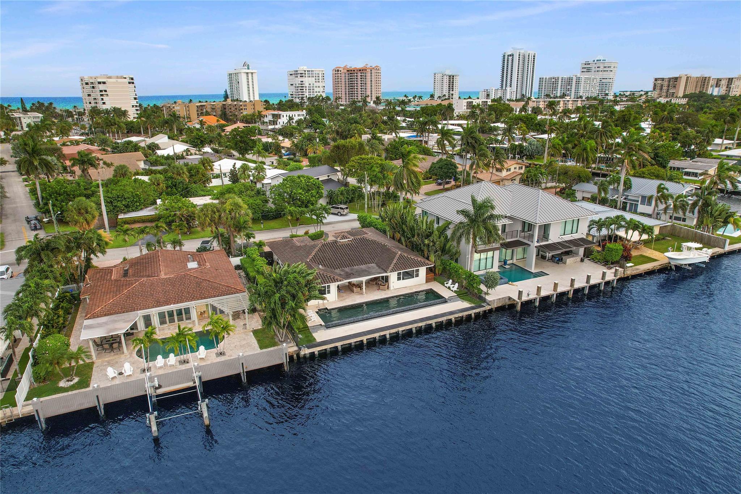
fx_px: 453
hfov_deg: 78.6
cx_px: 370
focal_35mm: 22
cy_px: 247
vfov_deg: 57.2
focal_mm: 8.38
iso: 100
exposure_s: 1/100
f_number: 2.8
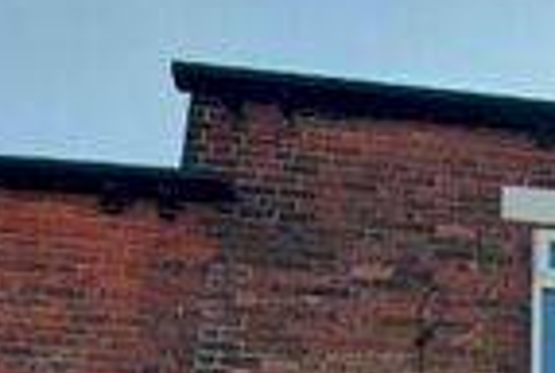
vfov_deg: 16.9
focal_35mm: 66
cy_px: 686
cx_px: 524
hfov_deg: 28.9
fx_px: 1020
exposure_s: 1/702
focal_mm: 1.8
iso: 50
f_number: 2.2
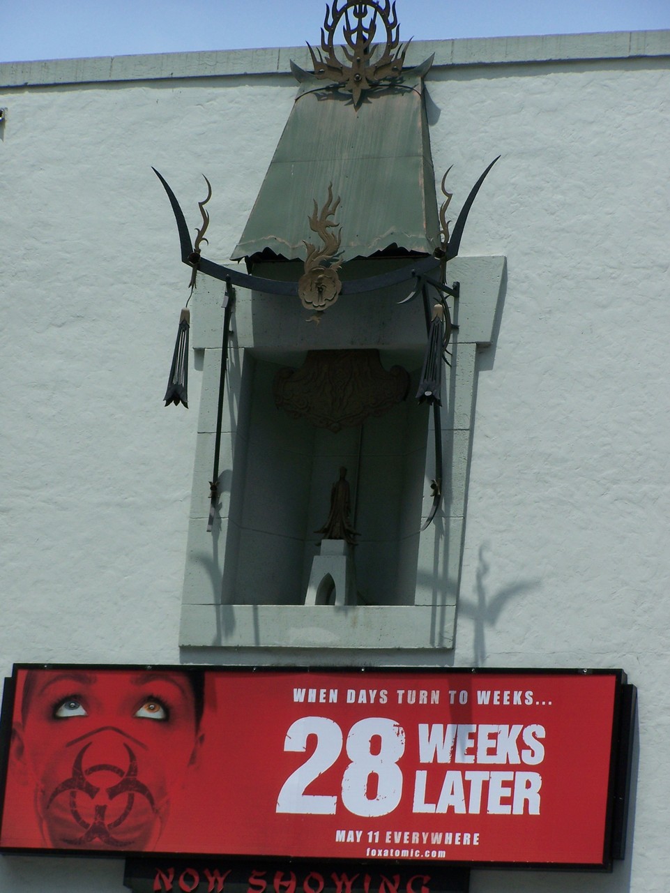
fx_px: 3585
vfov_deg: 14.2
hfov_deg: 10.7
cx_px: 335
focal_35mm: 139
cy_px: 446
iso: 80
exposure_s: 1/1000
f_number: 4.5
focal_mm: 23.1
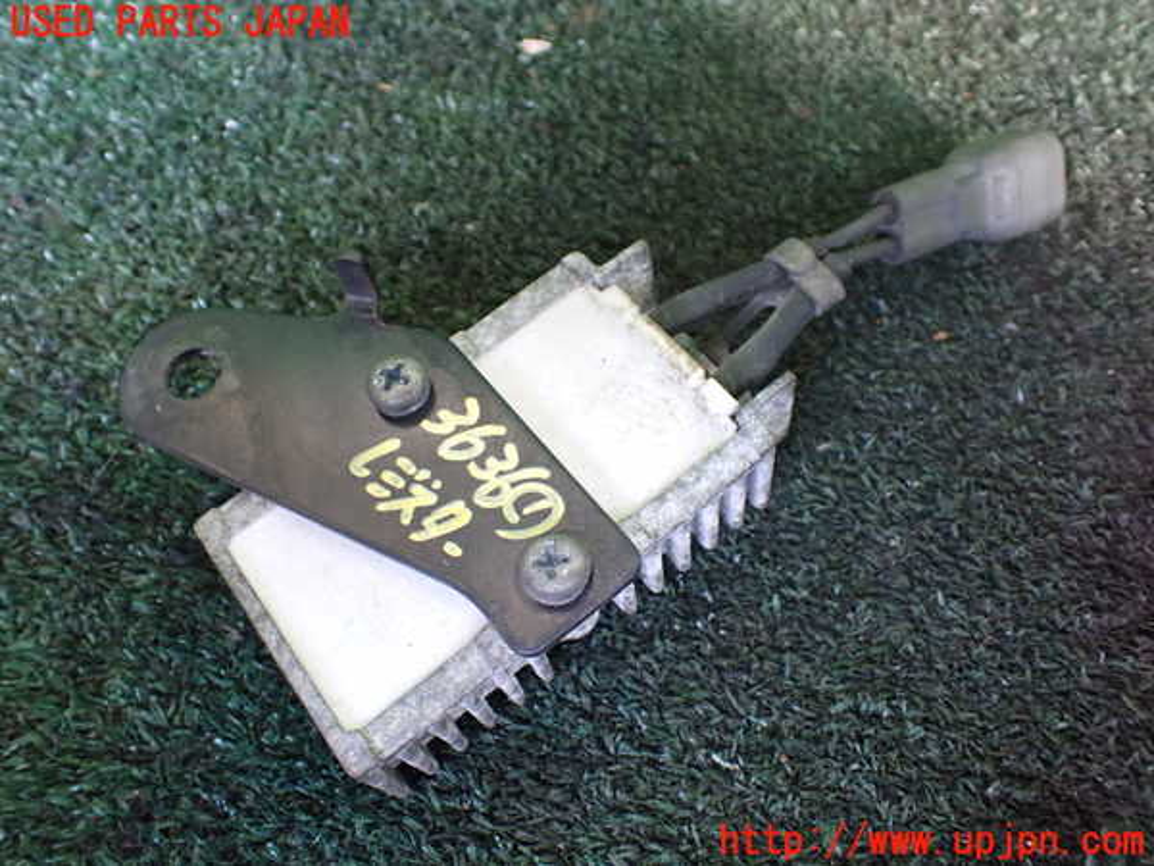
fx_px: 1000
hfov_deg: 60.0
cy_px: 433
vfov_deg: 46.8
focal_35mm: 30
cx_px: 577
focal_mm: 5.4
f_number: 2.3
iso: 800
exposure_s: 1/80
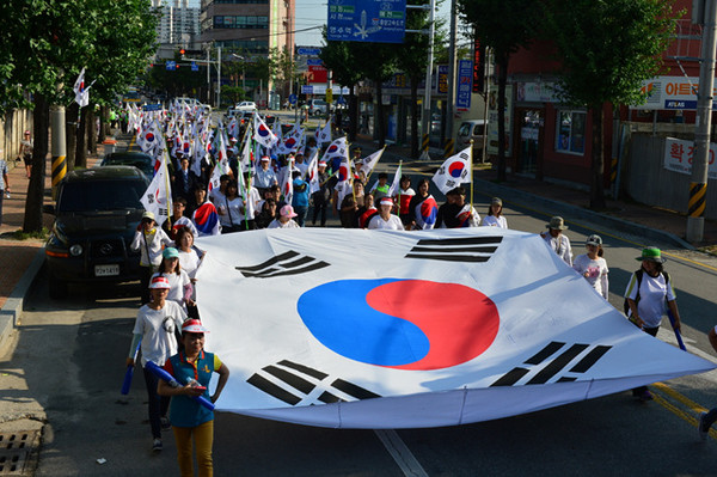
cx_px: 358
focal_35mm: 48
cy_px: 238
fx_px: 955
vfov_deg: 28.0
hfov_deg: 41.1
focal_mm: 48
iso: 640
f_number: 13
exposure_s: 1/640
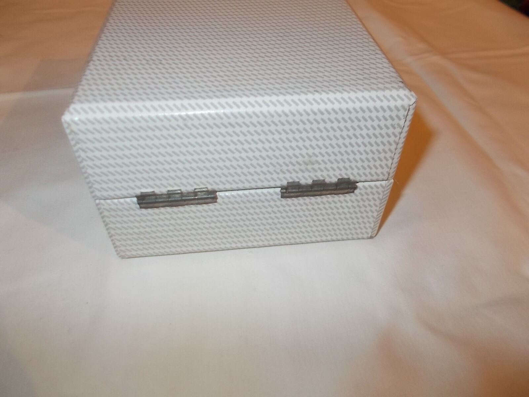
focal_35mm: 26
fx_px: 397
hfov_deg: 67.3
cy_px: 198
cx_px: 264
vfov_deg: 53.1
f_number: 3.2
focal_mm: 4.6
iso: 200
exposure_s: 1/25
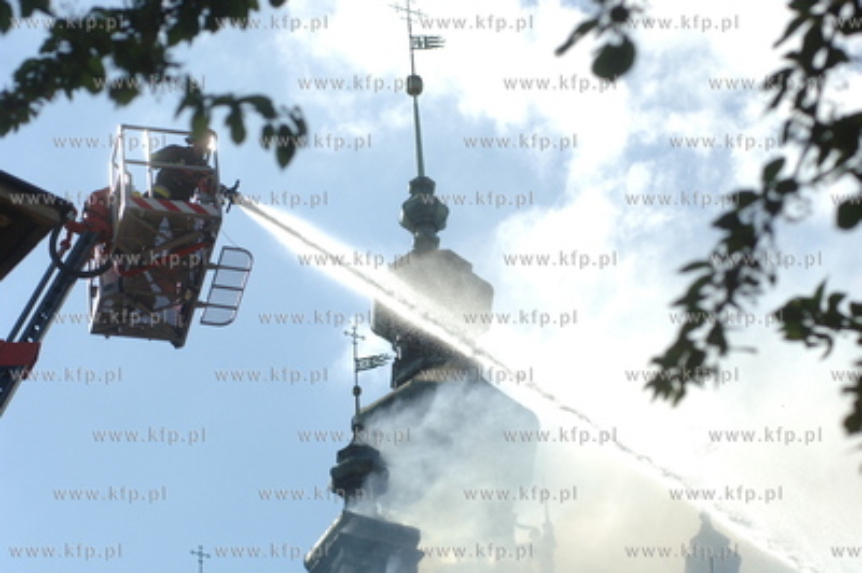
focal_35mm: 120
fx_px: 2871
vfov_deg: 11.4
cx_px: 431
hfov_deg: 17.1
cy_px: 286
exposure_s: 1/2500
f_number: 6.3
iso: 400
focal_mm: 80
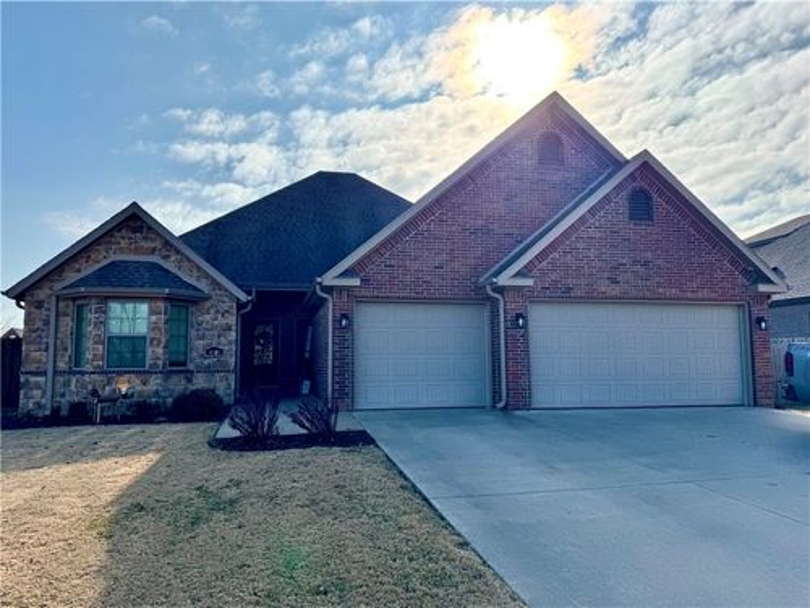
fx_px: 562
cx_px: 405
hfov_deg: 71.6
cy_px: 304
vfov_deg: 56.8
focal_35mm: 24
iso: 80
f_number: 1.78
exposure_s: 1/10417
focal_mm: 6.76
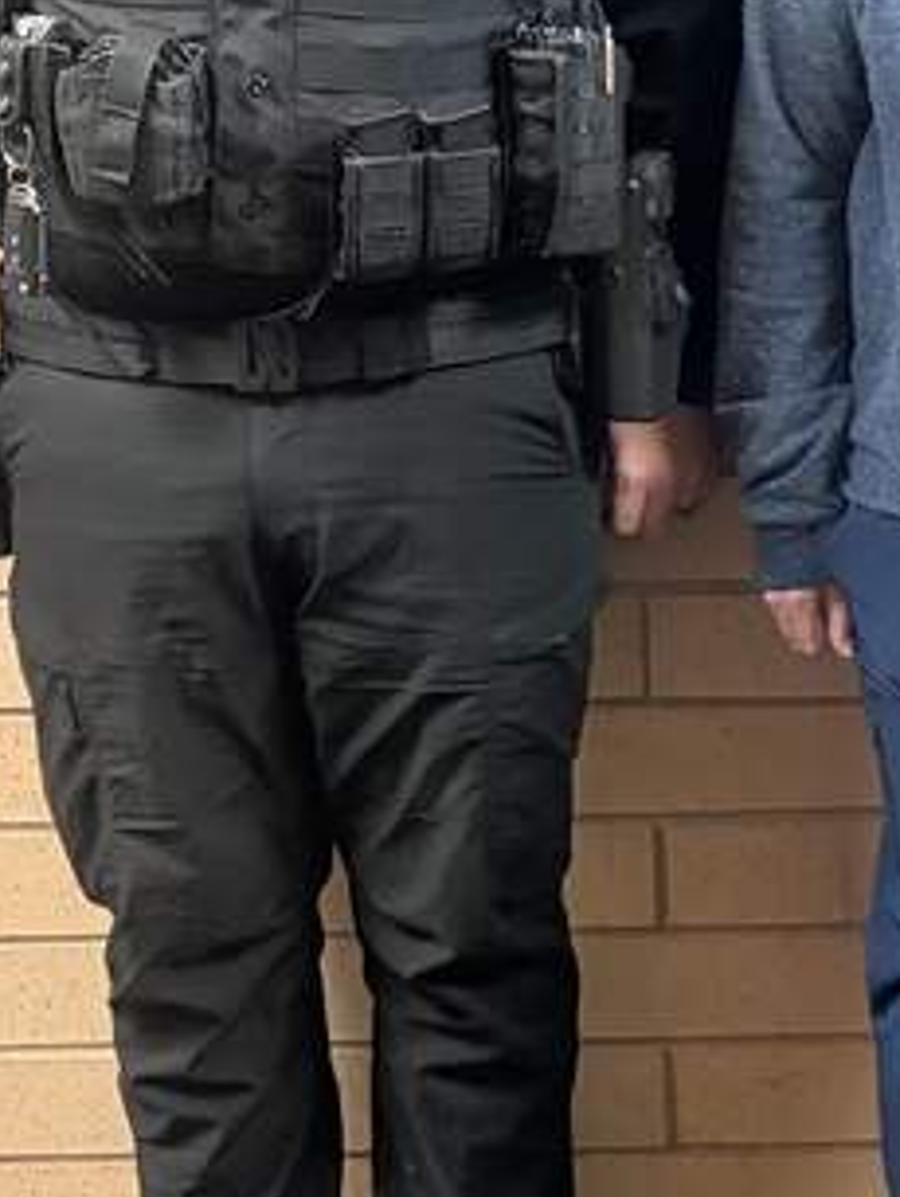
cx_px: 1303
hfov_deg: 15.8
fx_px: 3012
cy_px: 415
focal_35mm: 87
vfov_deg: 22.4
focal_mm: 5.96
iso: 400
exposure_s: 1/60
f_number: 1.6
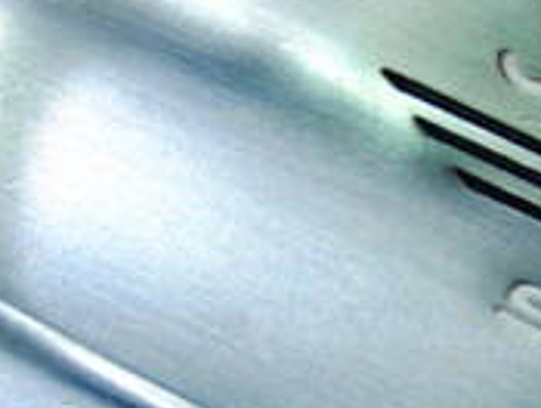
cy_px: 300
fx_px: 2114
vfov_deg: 11.0
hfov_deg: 14.2
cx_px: 606
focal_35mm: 135
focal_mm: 6.42
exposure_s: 1/80
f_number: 3.6
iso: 200
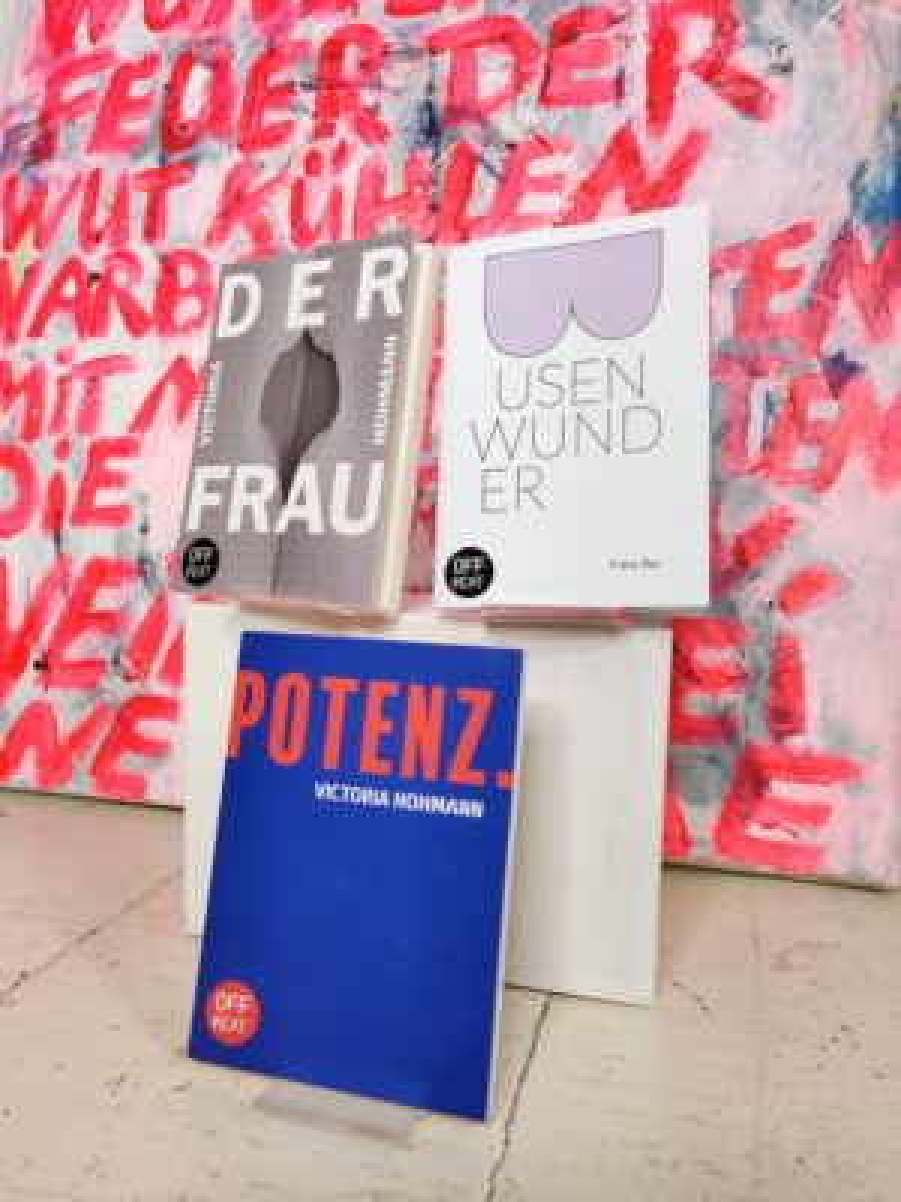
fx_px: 937
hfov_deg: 51.4
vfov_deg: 65.3
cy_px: 601
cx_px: 450
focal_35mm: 27
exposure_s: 1/50
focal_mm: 4.75
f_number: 1.65
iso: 160
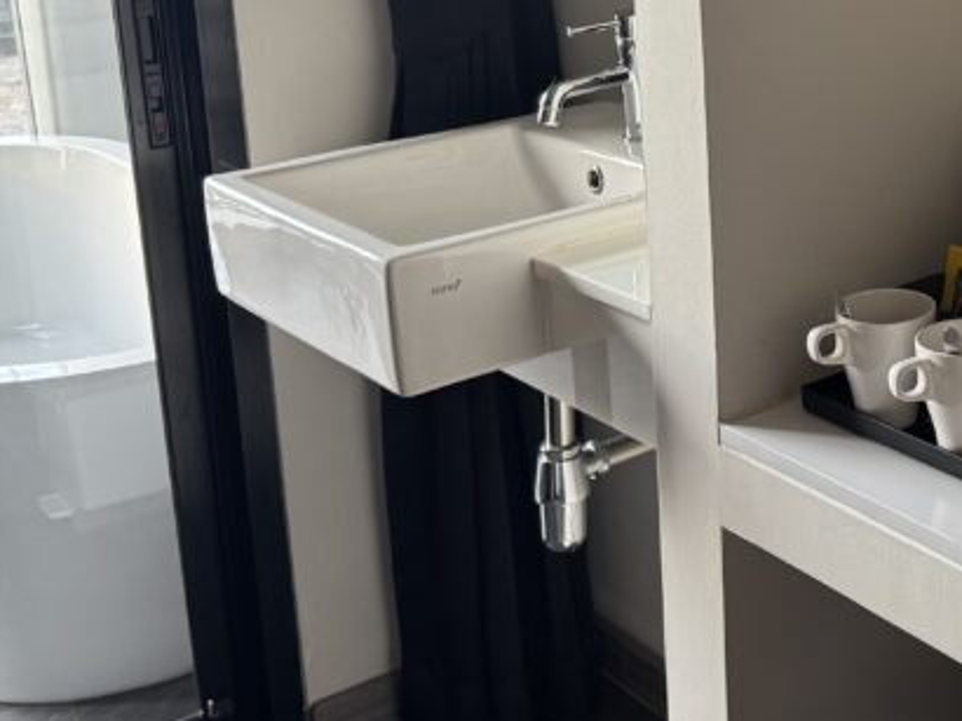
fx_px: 1666
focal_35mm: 60
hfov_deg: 29.6
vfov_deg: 24.0
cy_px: 132
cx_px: 1007
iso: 200
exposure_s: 1/60
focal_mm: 6.76
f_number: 1.78
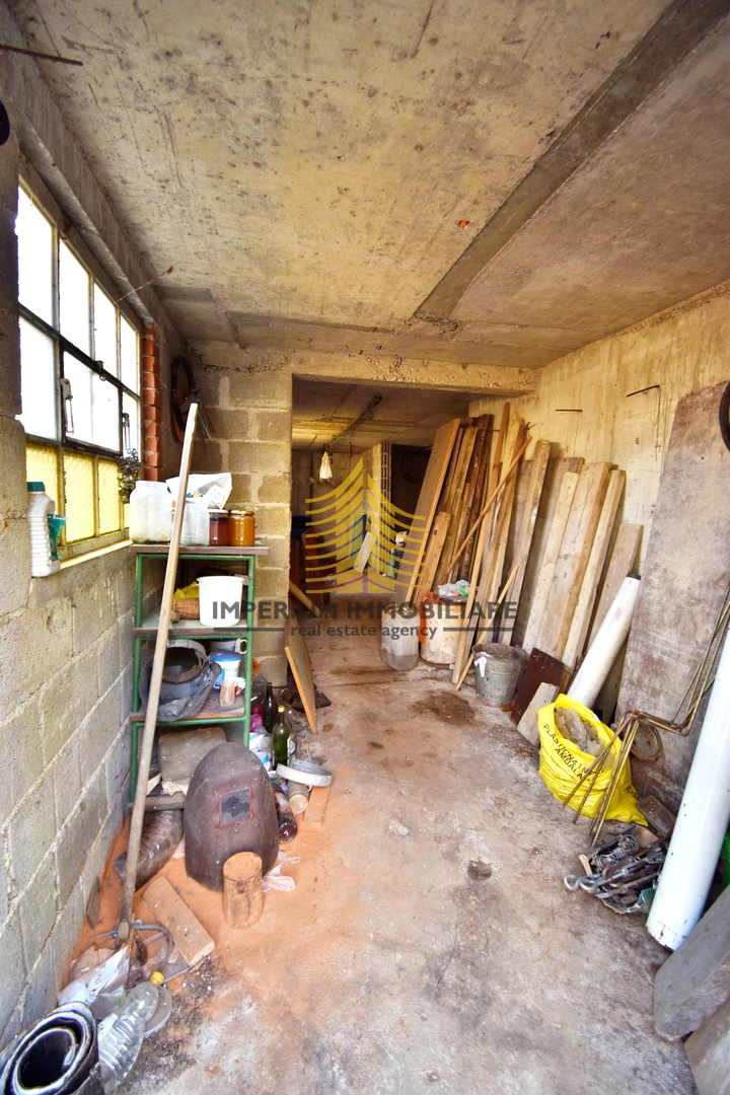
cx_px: 365
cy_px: 548
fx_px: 456
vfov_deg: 100.4
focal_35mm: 15
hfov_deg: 77.3
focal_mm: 10
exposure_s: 1/15
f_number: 4.5
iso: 220
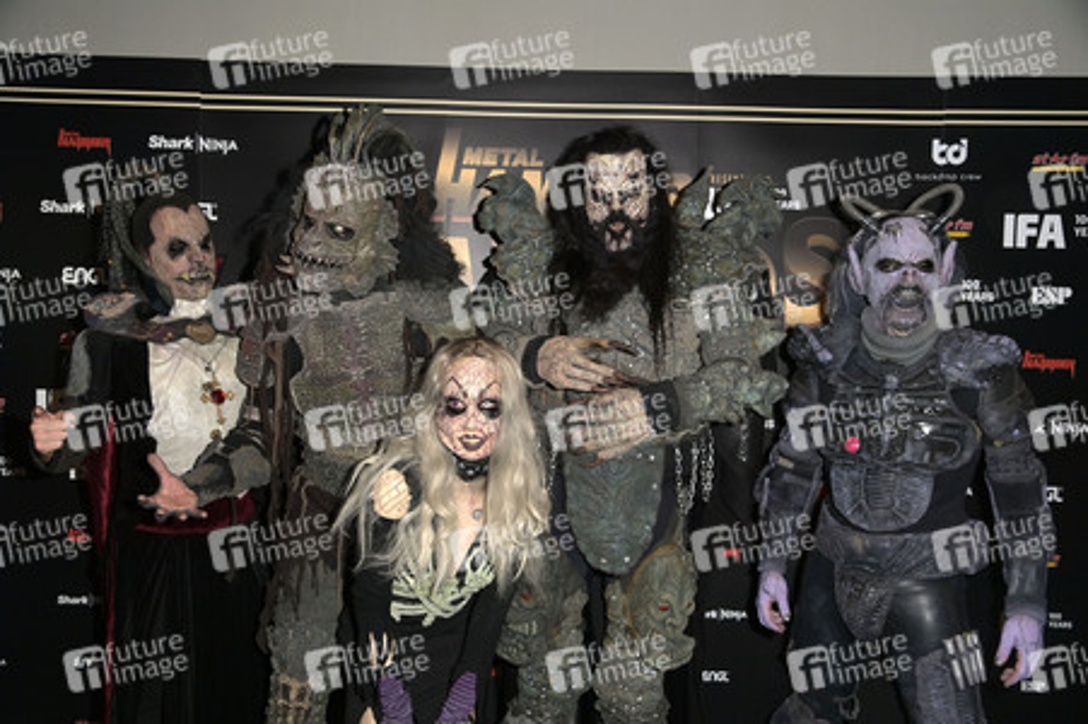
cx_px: 544
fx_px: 936
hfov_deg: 60.3
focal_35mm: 31
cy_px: 362
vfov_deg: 42.3
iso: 640
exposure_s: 1/200
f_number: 5
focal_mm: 31
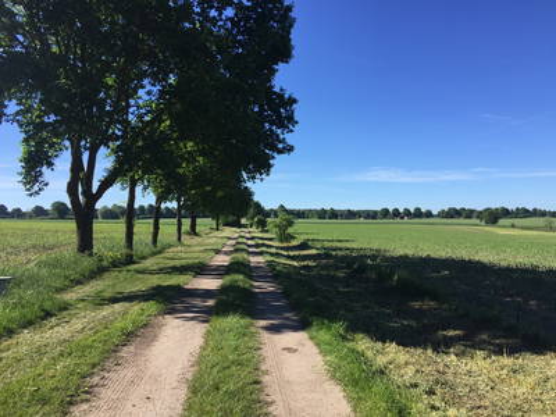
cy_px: 208
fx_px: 466
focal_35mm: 29
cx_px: 278
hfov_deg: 61.7
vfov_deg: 48.2
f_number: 2.2
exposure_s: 1/1522
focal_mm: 4.15
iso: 32
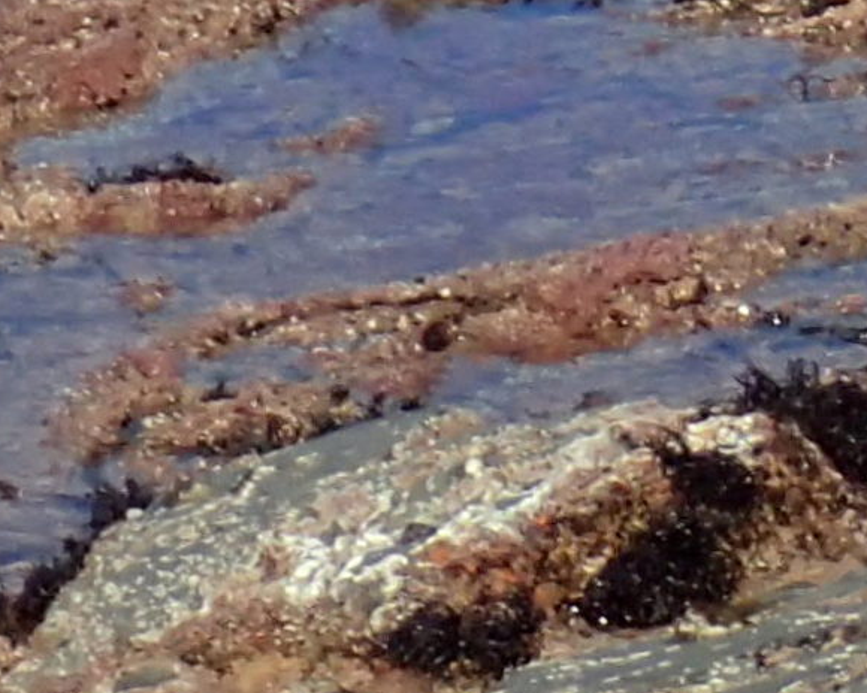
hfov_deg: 5.2
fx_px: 9161
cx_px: -1616
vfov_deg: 4.1
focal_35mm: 357
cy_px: -1626
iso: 100
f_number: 4.5
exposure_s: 1/800
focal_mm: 8.41
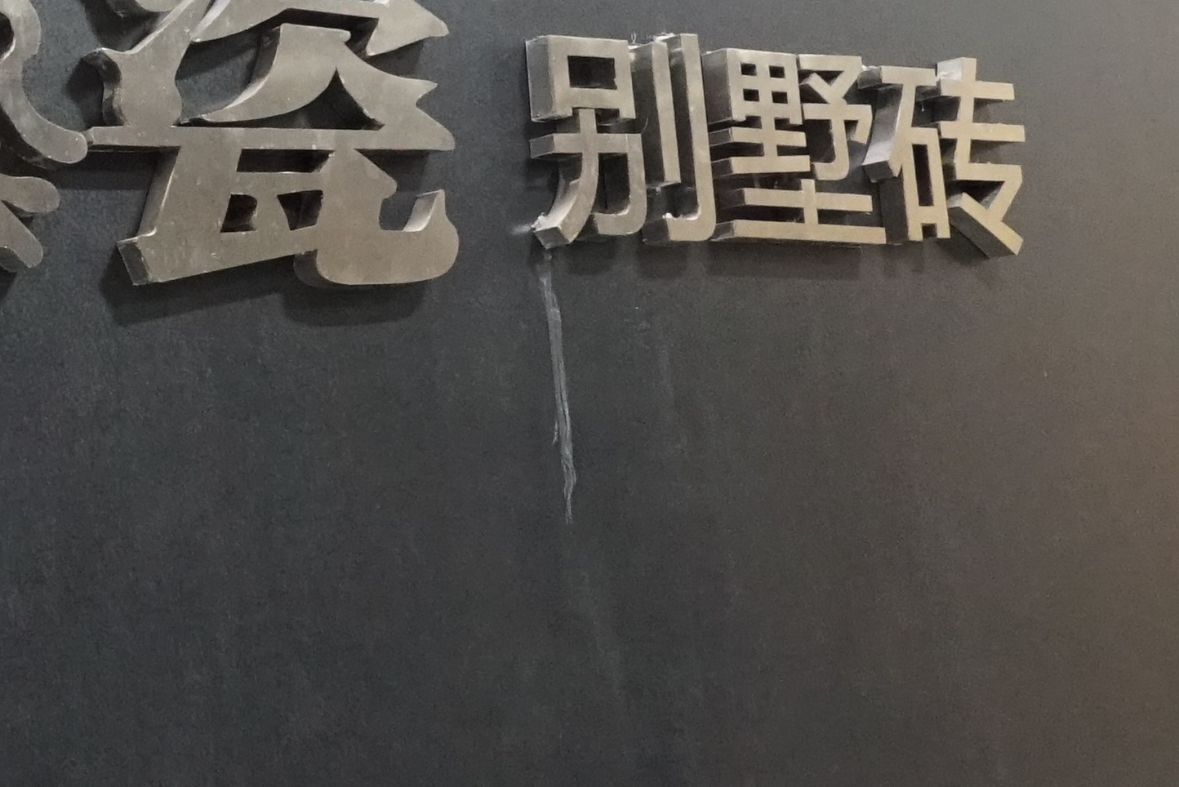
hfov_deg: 27.8
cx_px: 54
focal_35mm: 69
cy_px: 122
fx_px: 2261
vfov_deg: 19.5
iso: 12800
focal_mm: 24
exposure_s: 1/125
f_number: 4
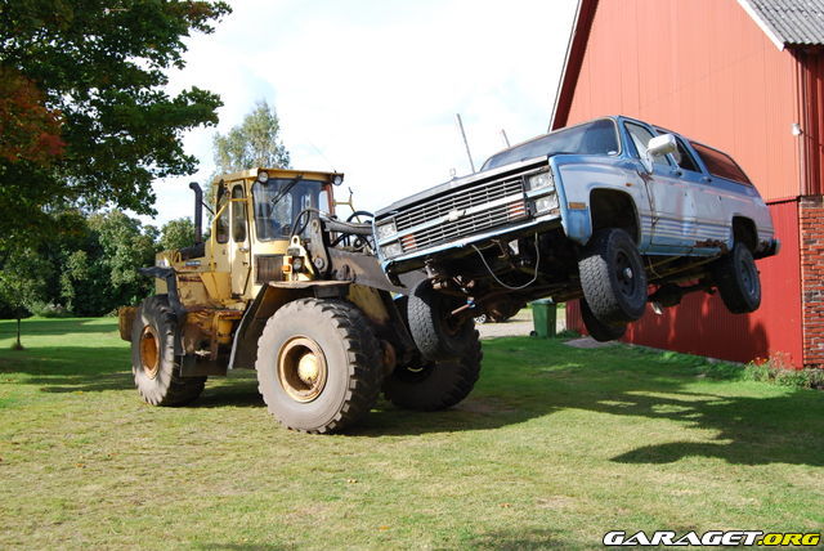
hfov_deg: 49.5
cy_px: 276
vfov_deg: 34.3
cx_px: 412
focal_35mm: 39
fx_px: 893
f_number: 10
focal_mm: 26
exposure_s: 1/200
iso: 200
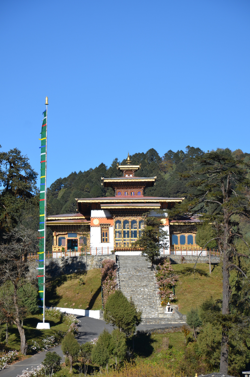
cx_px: 125
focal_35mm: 158
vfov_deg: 13.1
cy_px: 188
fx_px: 1649
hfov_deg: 8.7
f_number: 8
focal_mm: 105
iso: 100
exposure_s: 1/250
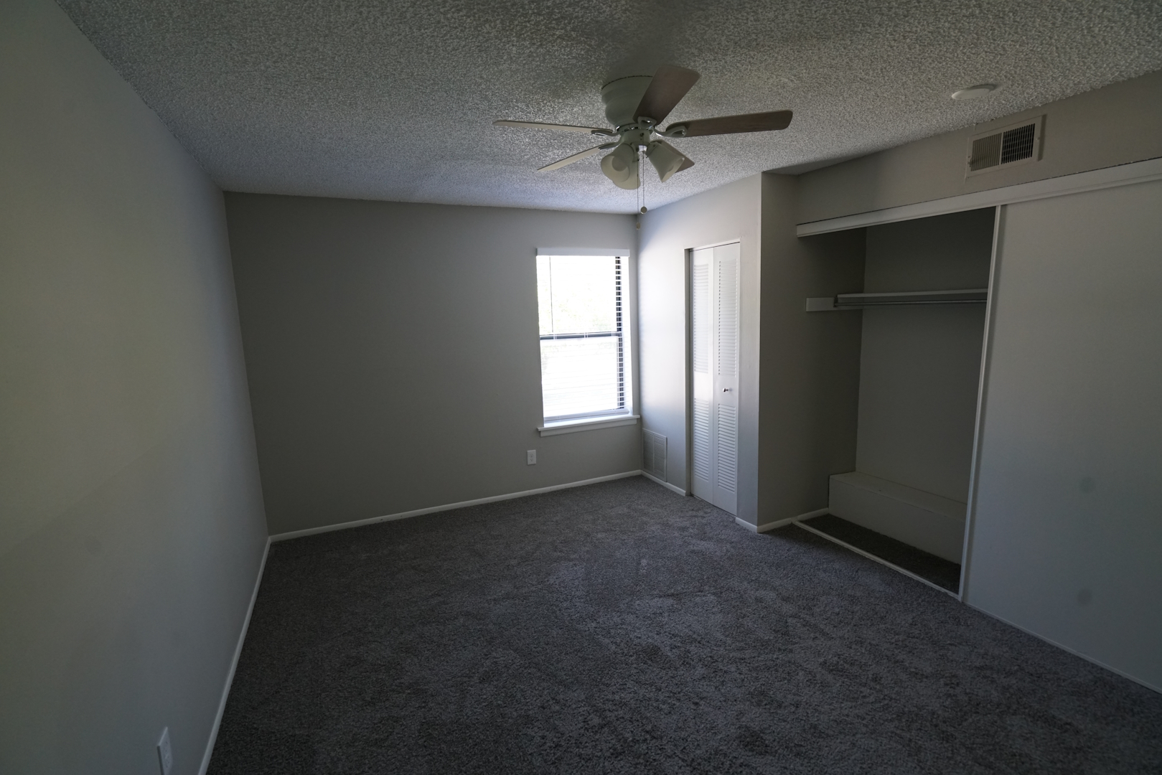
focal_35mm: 16
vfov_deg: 73.8
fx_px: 517
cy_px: 388
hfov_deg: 96.7
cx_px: 581
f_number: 5.6
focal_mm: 16
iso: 1600
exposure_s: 1/60
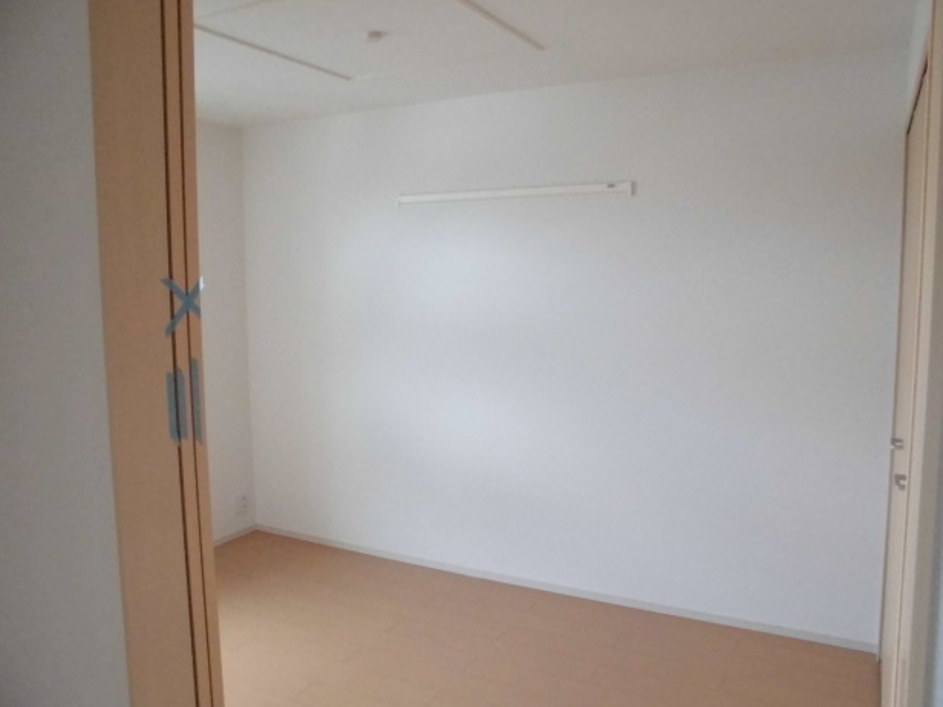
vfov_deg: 51.4
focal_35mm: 27
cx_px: 488
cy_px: 354
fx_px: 736
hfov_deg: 65.3
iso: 800
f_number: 3.5
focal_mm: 4.6
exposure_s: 1/60
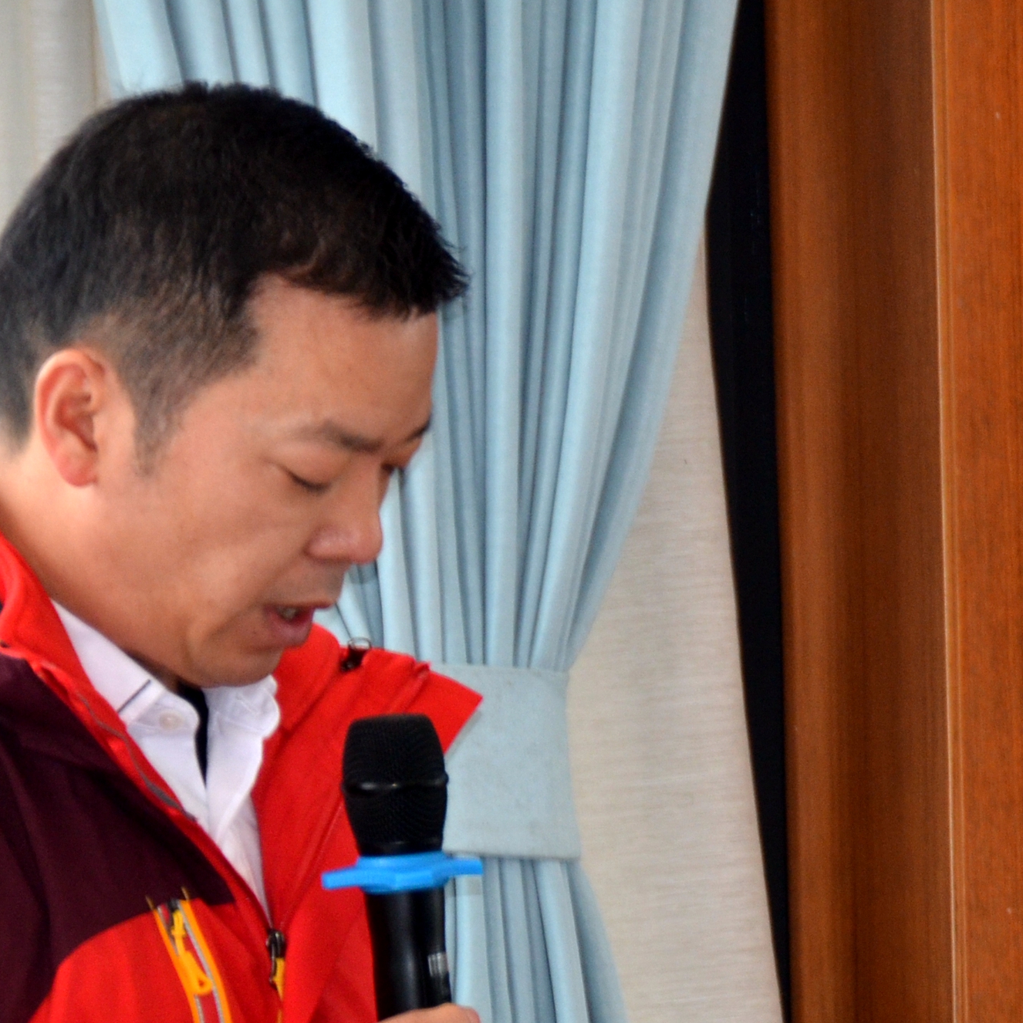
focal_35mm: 532
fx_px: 17788
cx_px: 769
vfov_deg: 3.3
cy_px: 907
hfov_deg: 3.3
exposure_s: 1/60
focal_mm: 150
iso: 500
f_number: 5.6
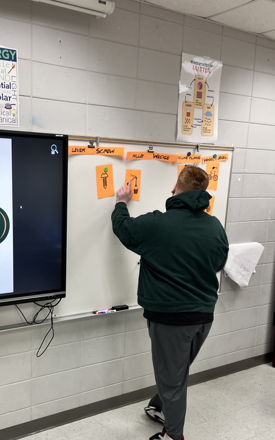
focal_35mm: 36
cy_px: 276
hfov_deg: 34.5
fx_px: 432
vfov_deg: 53.4
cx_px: 63
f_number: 1.6
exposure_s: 1/90
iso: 64
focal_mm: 5.1
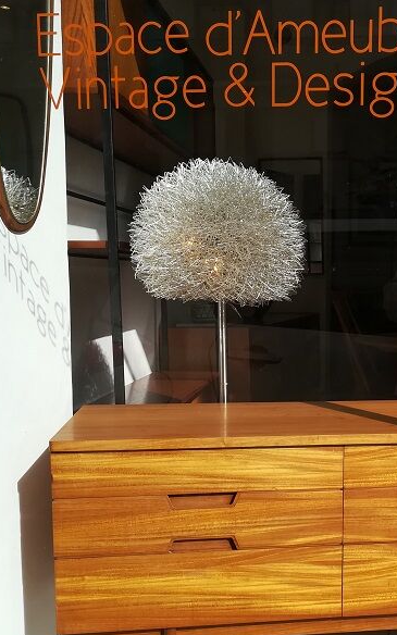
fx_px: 762
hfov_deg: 28.3
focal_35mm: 44
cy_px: 379
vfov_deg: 45.0
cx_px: 344
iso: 50
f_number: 2.2
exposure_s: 1/883
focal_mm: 3.83
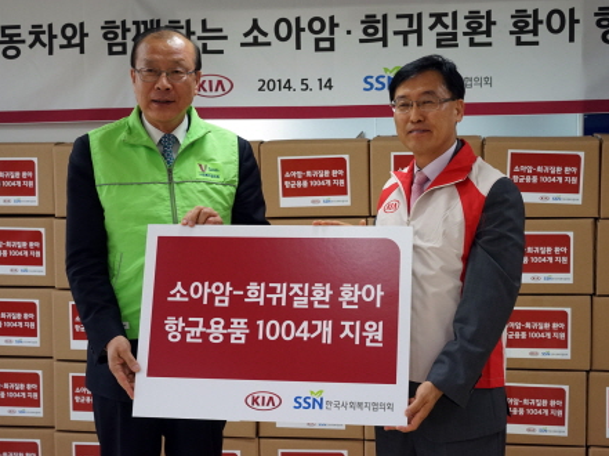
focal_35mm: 60
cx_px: 313
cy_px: 227
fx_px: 1055
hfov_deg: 32.2
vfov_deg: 24.4
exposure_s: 1/60
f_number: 8
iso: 1250
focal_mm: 55
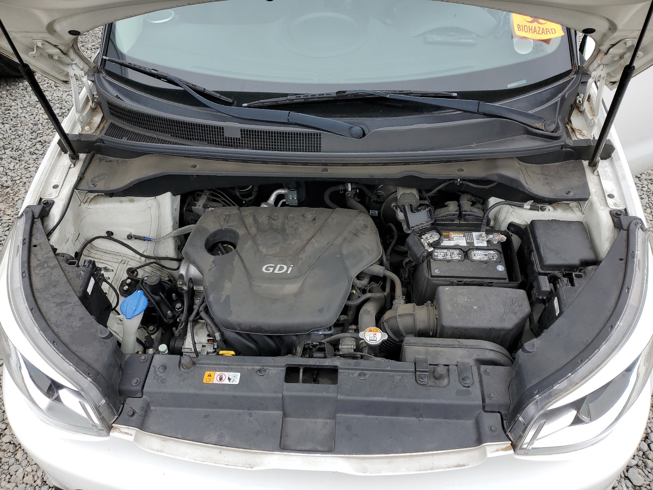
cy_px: 245
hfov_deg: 67.3
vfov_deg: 53.1
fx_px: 490
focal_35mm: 26
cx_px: 326
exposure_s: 1/556
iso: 50
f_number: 1.5
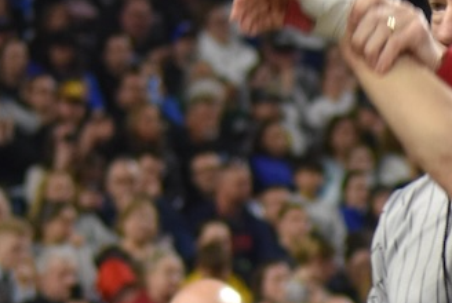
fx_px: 4490
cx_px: 659
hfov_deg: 5.7
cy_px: 300
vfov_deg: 3.9
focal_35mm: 357
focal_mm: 78
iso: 800
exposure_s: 1/250
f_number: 4
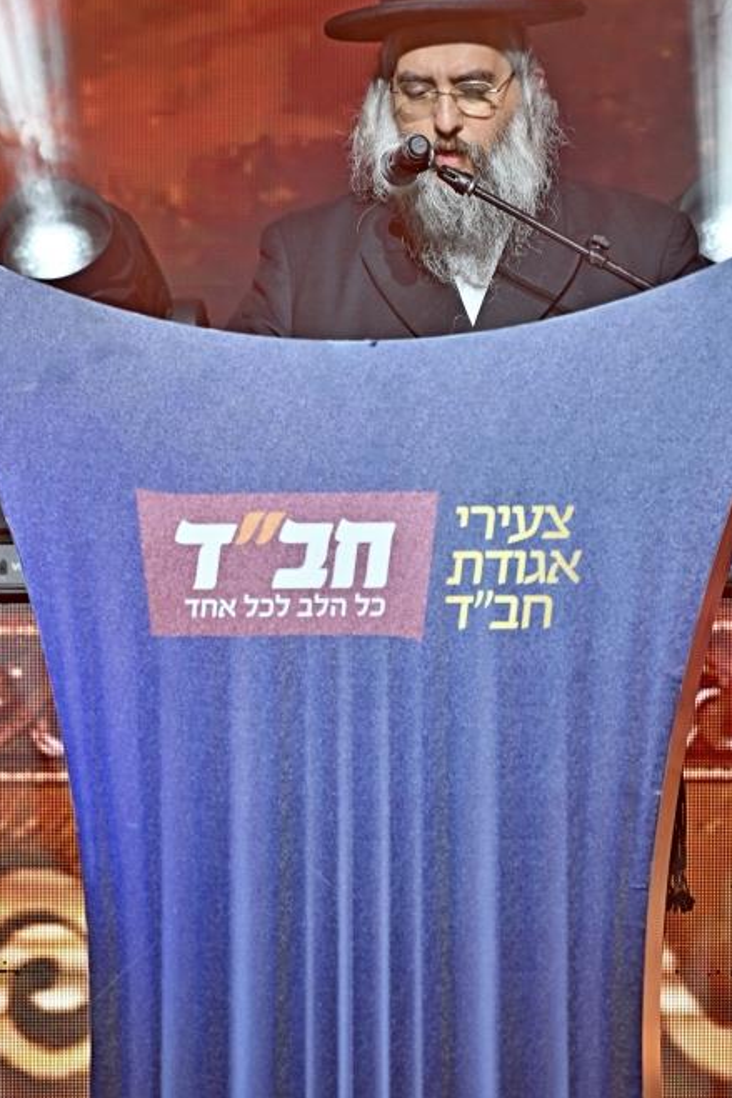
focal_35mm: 157
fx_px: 4791
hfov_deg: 8.7
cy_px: 462
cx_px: 371
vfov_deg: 13.1
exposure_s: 1/160
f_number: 4
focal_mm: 101
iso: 125
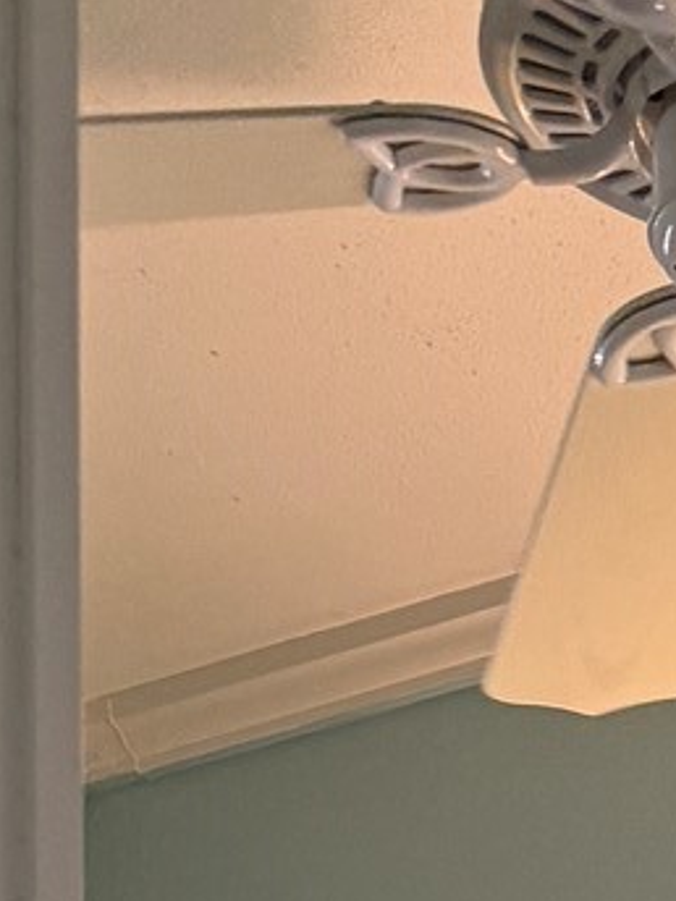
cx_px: 1360
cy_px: 2593
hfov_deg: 9.7
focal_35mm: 143
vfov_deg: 10.4
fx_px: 3723
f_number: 1.78
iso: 200
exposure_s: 1/60
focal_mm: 6.76
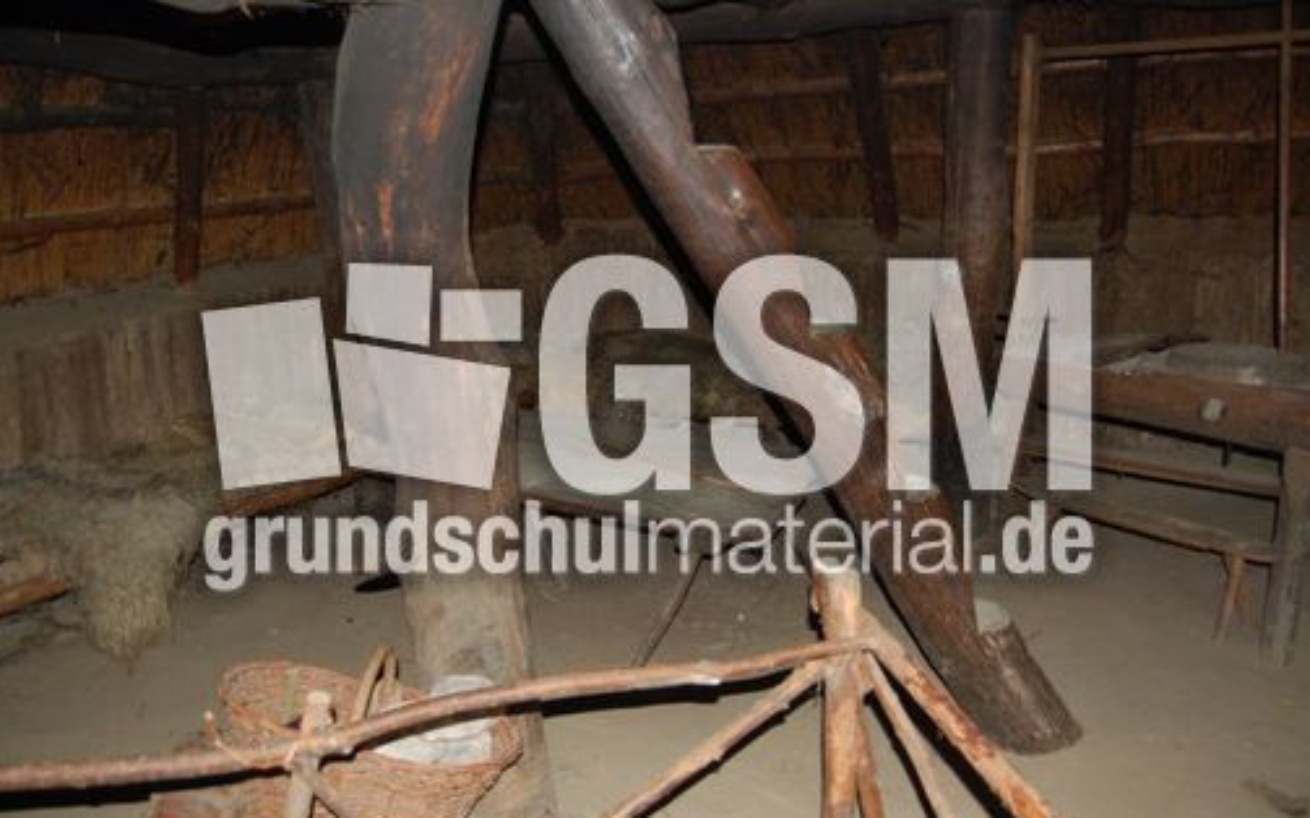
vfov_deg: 44.5
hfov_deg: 66.5
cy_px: 422
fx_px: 999
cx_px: 648
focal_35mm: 28
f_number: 3.5
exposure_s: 1/60
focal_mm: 18
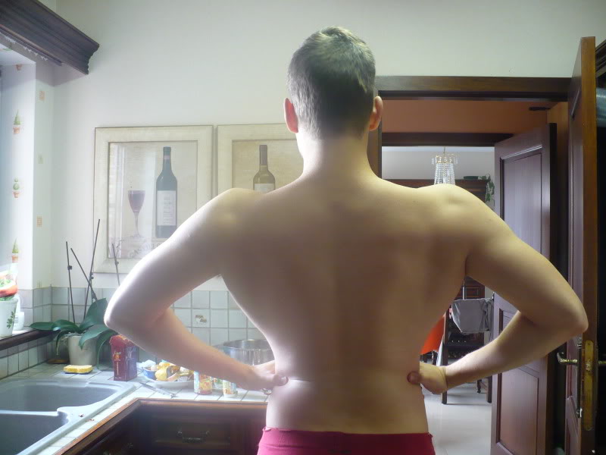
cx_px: 303
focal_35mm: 37
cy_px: 228
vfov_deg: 38.7
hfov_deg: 50.1
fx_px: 648
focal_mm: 6.1
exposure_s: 1/13
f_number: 2.8
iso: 200
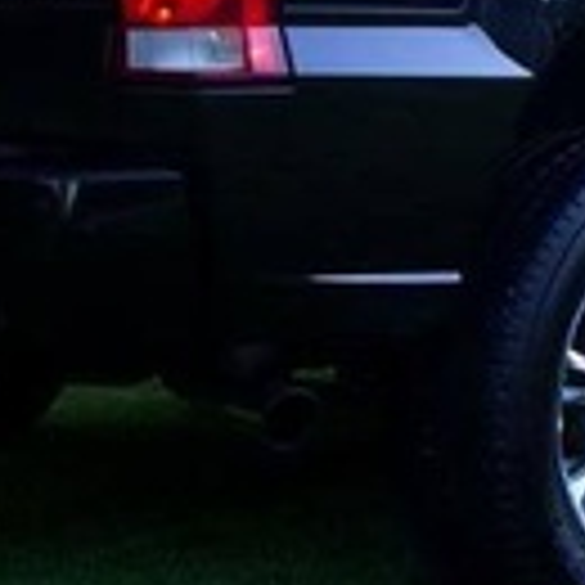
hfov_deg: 10.5
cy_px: 81
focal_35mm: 165
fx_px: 3155
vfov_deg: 10.5
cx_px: 549
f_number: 2.7
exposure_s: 1/100
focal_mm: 6.2
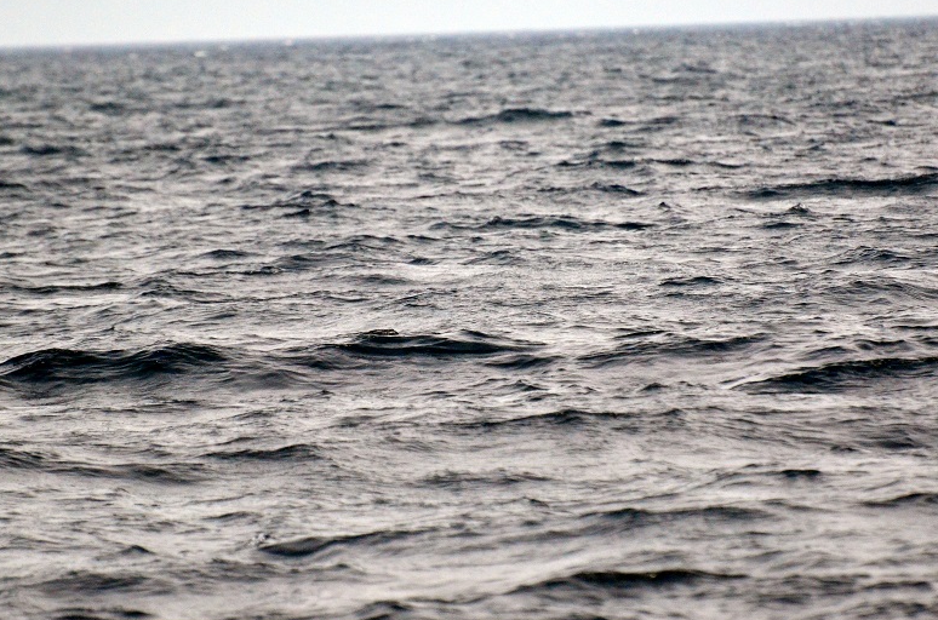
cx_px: 554
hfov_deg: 3.6
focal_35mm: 581
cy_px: 242
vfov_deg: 2.4
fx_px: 15101
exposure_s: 1/8000
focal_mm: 300
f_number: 5.6
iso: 2200
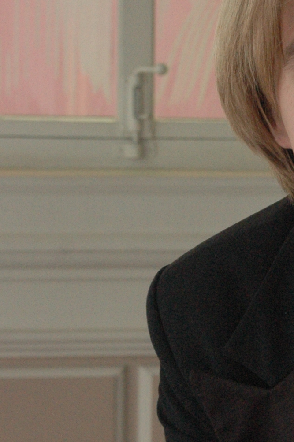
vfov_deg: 8.2
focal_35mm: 252
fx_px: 3092
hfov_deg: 5.4
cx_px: 395
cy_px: 181
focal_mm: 56
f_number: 8
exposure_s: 1/125
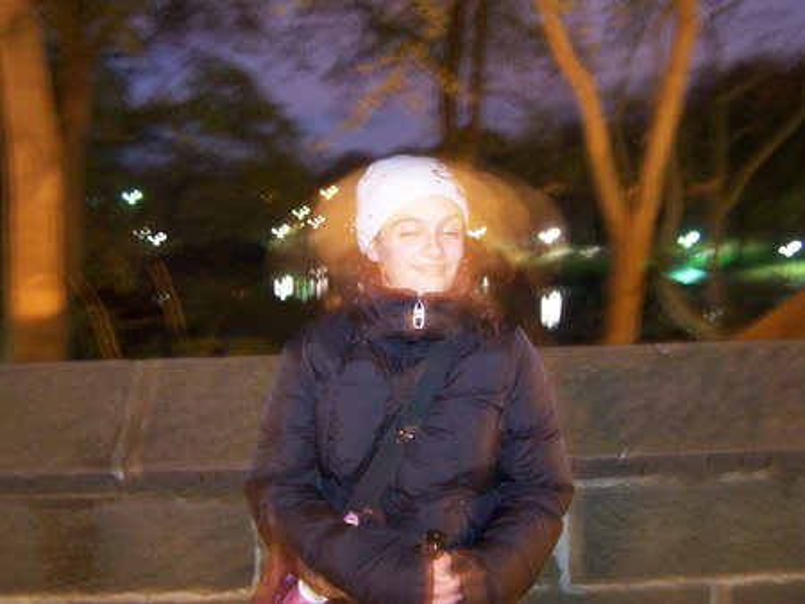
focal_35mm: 38
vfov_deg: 37.8
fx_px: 884
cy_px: 302
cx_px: 402
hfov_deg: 49.0
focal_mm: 6.3
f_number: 2.8
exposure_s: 6
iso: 100
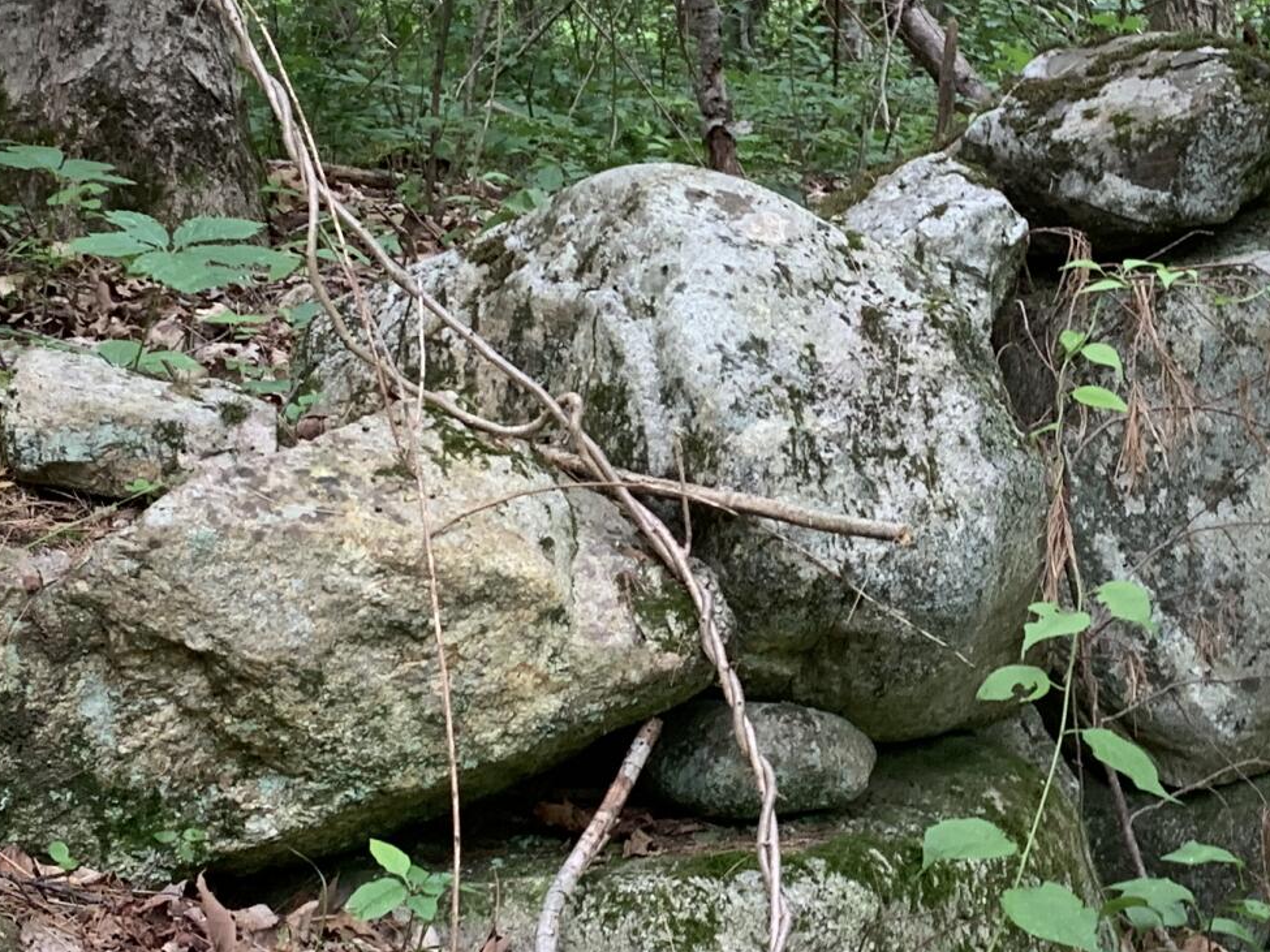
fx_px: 2935
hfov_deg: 24.0
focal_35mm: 80
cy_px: 378
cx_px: 1043
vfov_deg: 18.4
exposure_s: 1/88
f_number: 1.8
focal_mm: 4.25
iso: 100
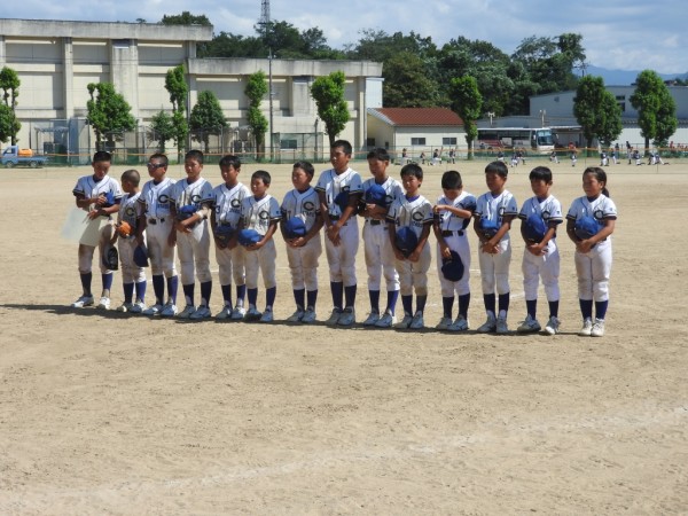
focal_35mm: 70
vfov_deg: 21.0
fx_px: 1391
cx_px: 344
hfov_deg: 27.8
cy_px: 258
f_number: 4.5
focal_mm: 12.5
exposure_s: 1/1000
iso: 100
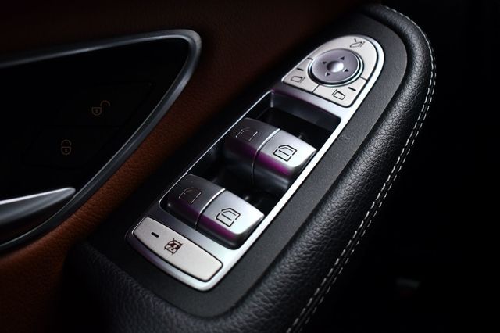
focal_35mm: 45
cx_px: 250
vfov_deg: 29.8
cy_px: 166
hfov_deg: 43.6
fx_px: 625
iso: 800
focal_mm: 30
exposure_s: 1/250
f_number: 4.2
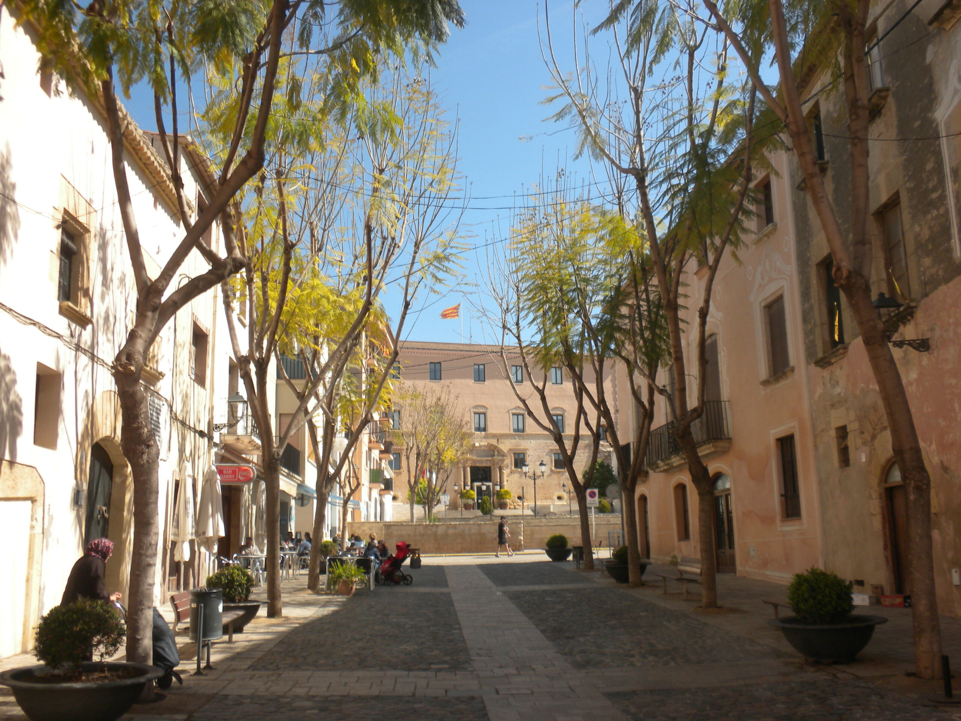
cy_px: 360
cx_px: 480
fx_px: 1027
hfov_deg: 50.1
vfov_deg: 38.7
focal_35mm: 37
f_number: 10
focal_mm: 6.6
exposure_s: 1/73.1
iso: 64
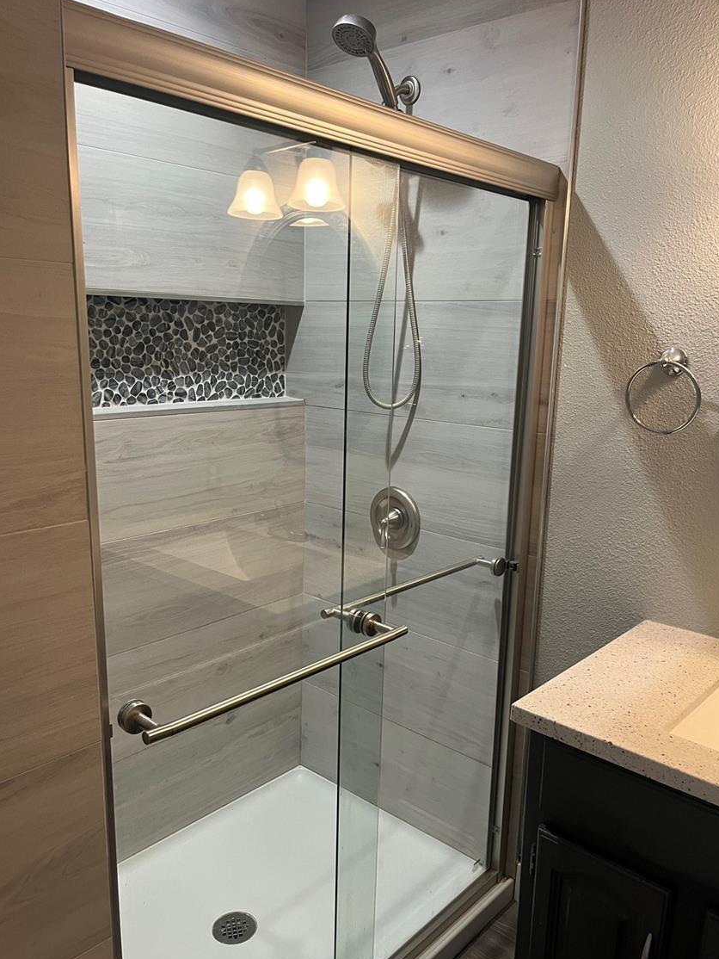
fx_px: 775
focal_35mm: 28
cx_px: 372
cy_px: 508
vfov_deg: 63.4
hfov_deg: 49.8
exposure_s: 1/60
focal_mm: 5.1
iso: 125
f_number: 1.6
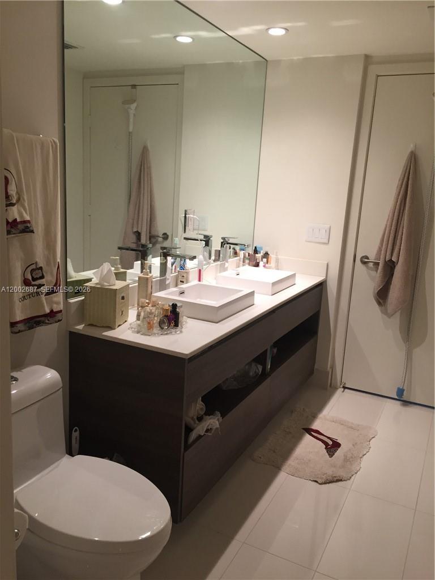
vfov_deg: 61.7
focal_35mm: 29
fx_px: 486
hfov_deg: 48.2
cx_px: 218
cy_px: 290
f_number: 2.2
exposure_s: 1/30
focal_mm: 4.15
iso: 80
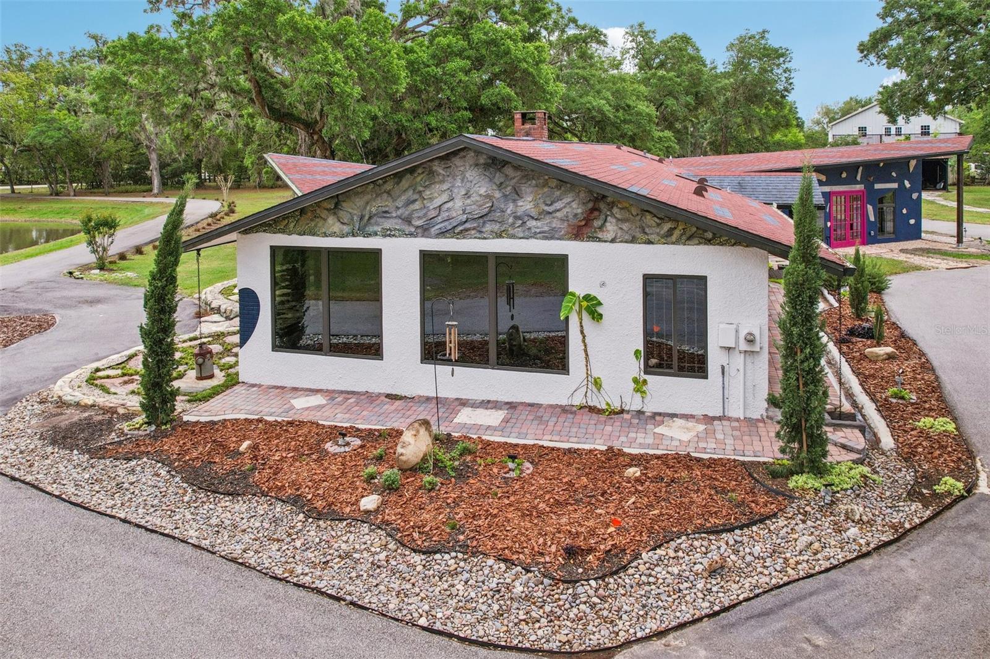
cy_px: 330
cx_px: 495
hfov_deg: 78.6
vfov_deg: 57.2
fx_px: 605
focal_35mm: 22
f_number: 2.8
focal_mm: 8.4
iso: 140
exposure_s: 1/1250
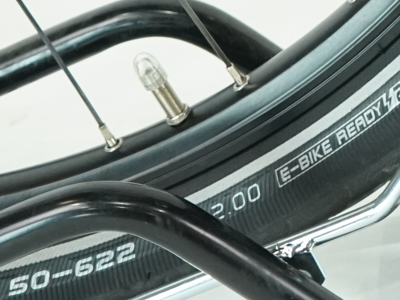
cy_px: -454
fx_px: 2034
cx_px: 598
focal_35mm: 176
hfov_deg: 10.8
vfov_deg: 7.8
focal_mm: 32
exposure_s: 1/200
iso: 2500
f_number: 5.6
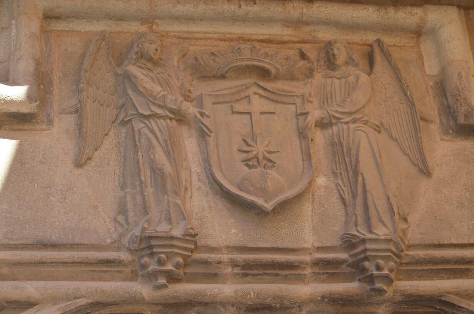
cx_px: 237
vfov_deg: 15.1
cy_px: 157
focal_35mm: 90
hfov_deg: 22.7
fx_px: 1183
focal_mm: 60
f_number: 7.1
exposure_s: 1/800
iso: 800
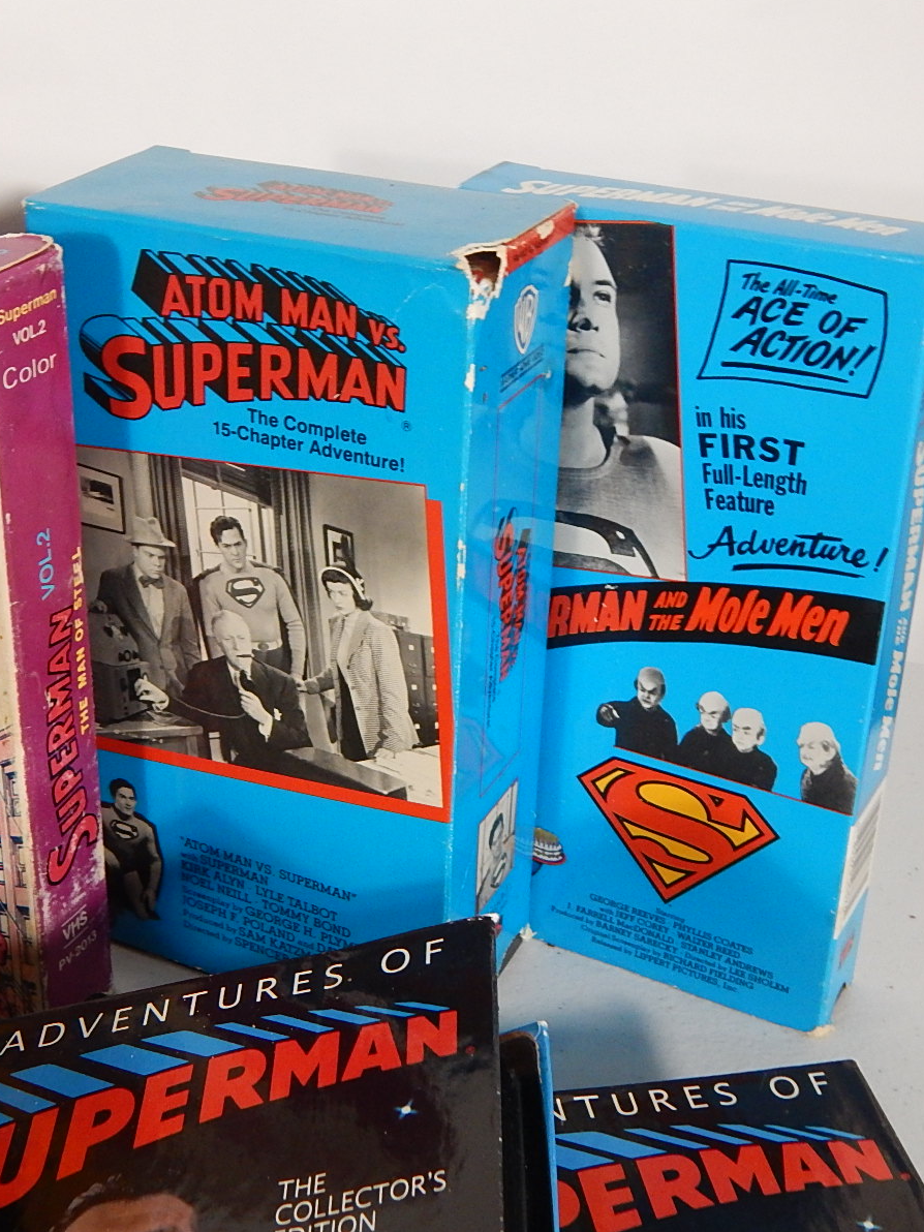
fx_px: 1815
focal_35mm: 51
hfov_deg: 28.4
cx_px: 301
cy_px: 613
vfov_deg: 37.5
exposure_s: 1/30
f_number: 3.4
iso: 400
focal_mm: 6.8
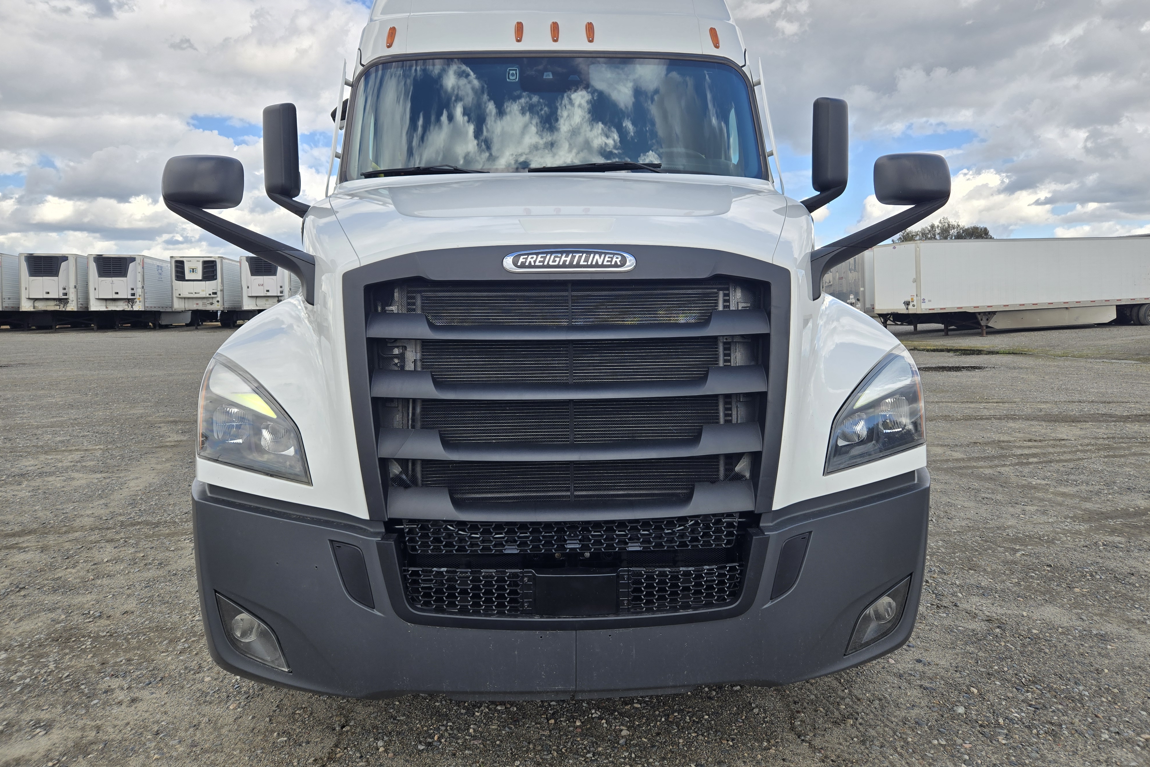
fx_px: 767
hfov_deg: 73.7
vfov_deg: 53.1
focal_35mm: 24
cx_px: 575
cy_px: 350
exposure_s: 1/1126
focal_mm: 5.4
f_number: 1.8
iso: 25
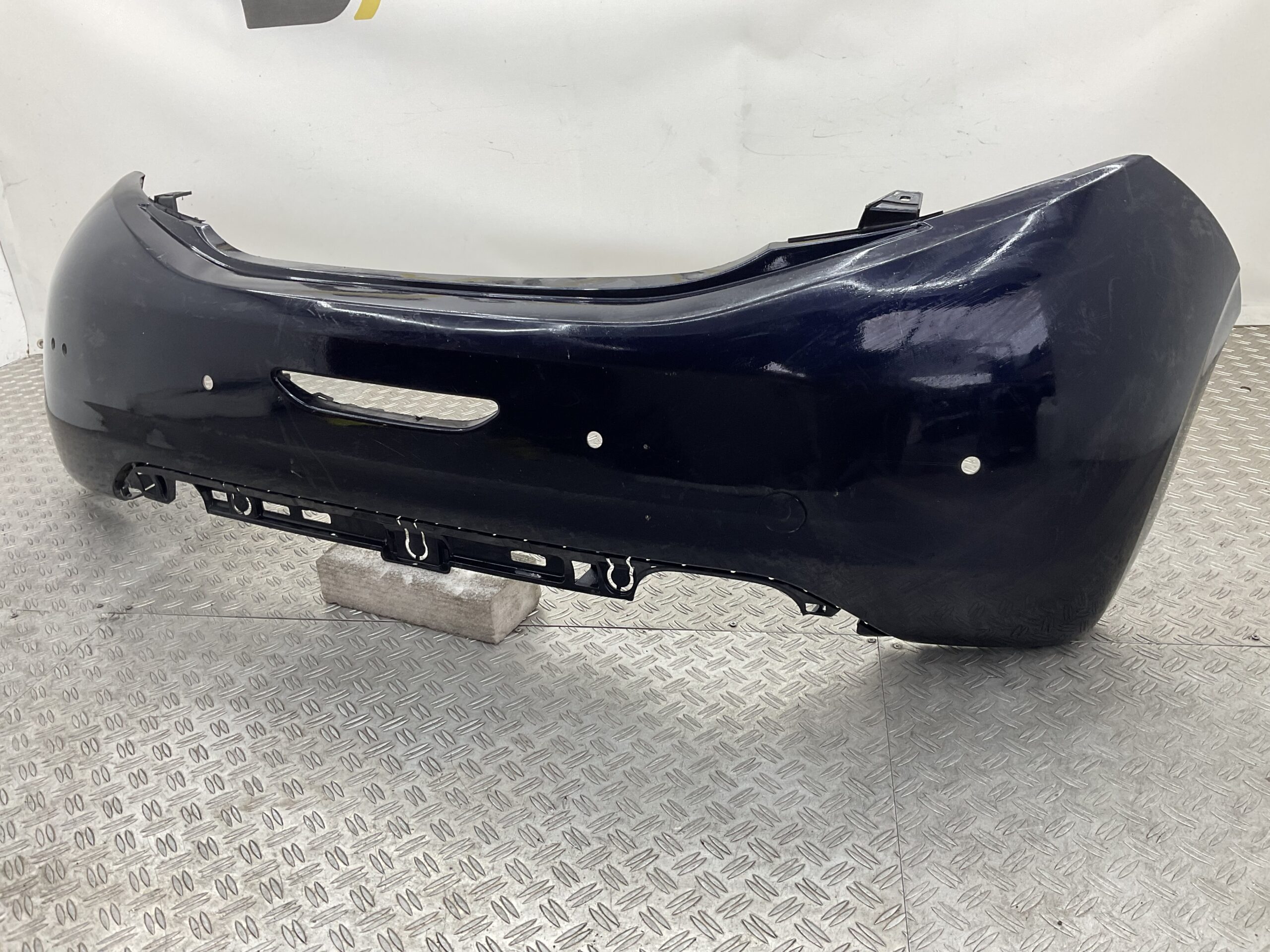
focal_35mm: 29
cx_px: 635
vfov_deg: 48.2
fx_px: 1064
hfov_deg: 61.7
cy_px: 476
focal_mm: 3
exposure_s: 1/100
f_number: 1.8
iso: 32
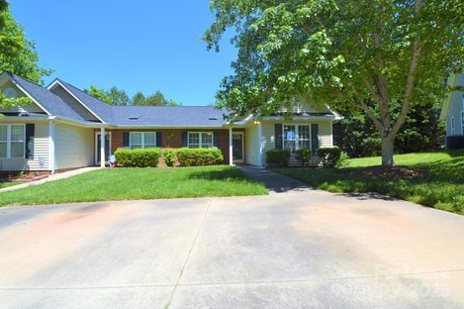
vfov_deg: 73.6
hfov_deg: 96.7
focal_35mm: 16
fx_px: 206
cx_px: 221
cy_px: 145
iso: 100
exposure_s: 1/200
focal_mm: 10
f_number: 9
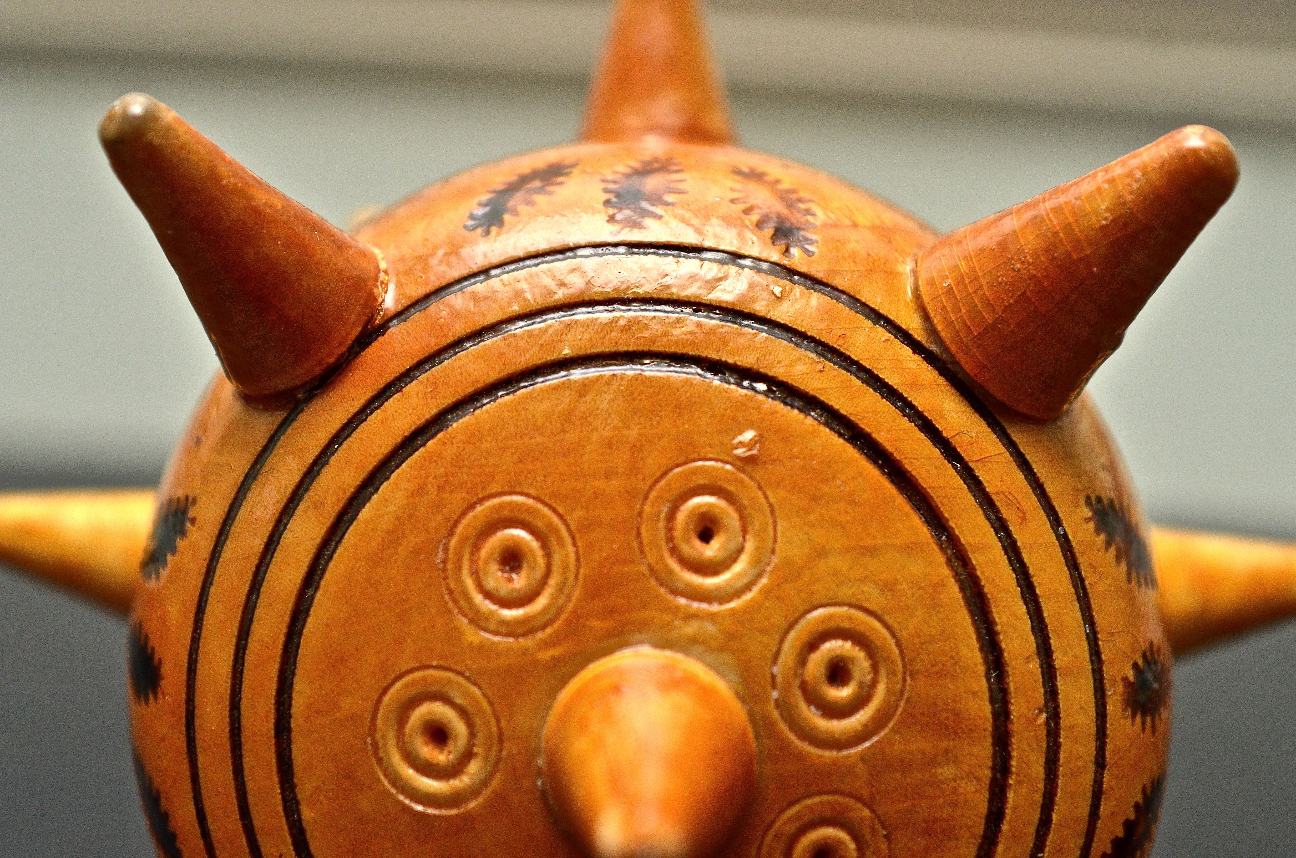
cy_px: 429
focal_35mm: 42
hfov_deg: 46.5
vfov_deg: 31.8
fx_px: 1509
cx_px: 648
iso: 800
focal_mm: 28
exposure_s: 1/160
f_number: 5.6
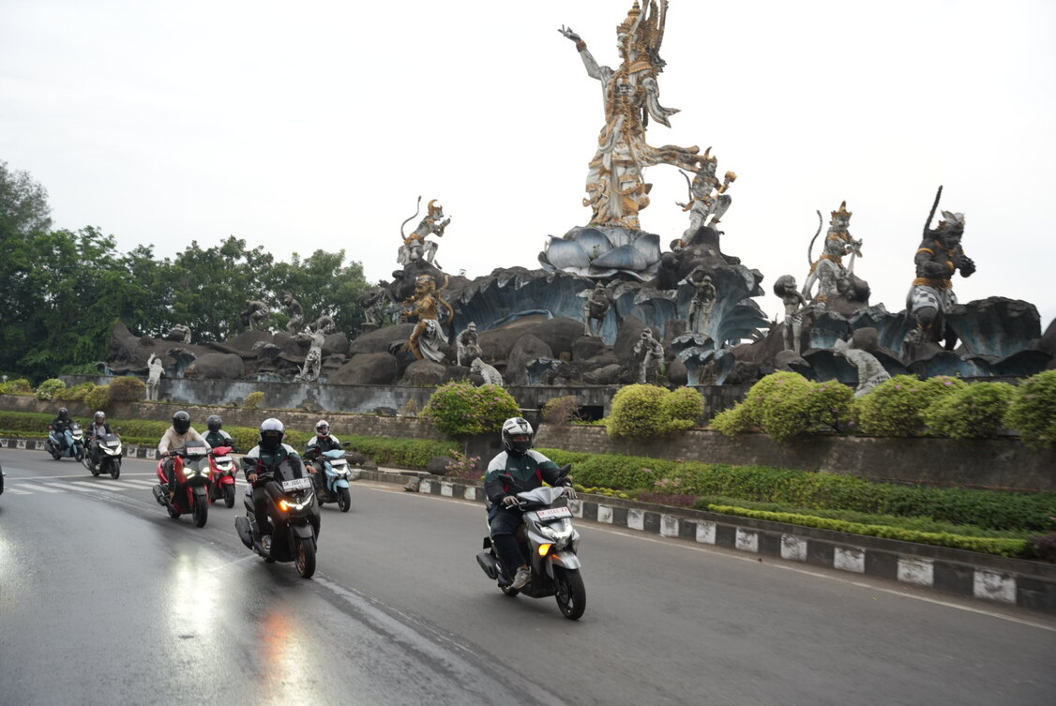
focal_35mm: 37
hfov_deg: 51.5
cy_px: 353
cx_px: 528
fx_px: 1095
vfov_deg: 35.7
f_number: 4
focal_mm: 37.3
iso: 800
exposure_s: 1/250
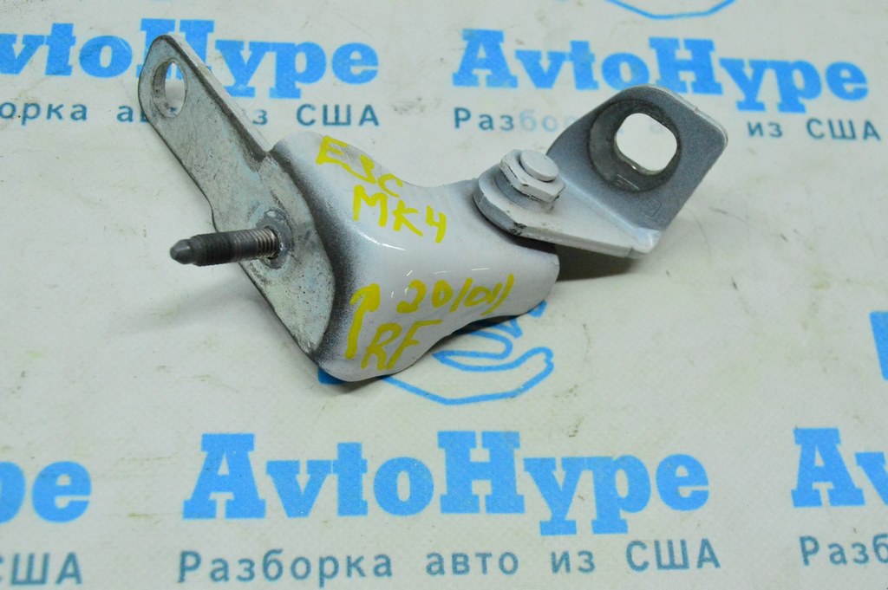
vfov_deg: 28.9
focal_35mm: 46
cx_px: 444
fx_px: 1146
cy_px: 295
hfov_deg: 42.4
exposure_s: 1/640
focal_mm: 31
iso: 6400
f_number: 6.3
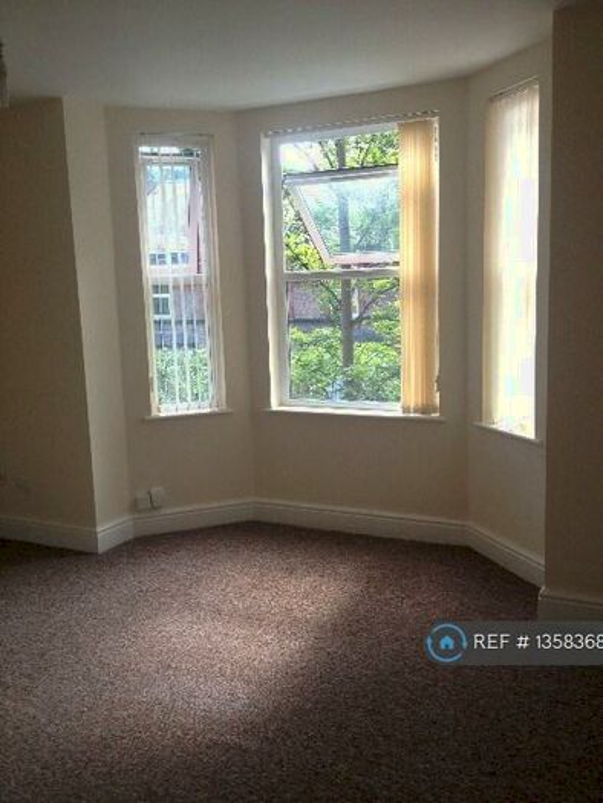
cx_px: 302
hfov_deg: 40.7
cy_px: 402
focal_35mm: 35
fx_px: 813
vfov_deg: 52.6
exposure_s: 1/139
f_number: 2.4
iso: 100
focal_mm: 4.28
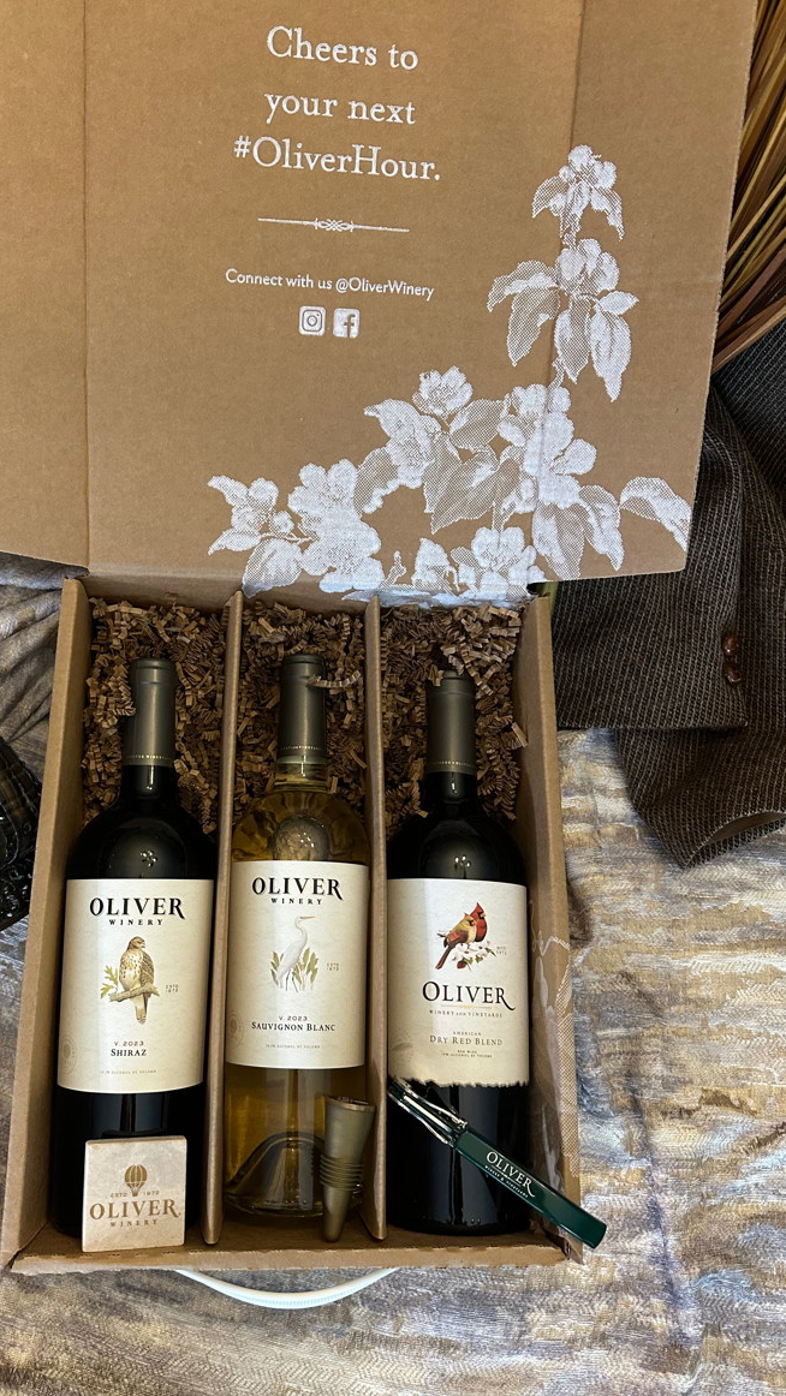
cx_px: 306
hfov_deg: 42.7
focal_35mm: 27
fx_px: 1000
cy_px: 692
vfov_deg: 69.9
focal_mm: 6.86
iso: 400
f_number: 1.78
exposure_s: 1/60
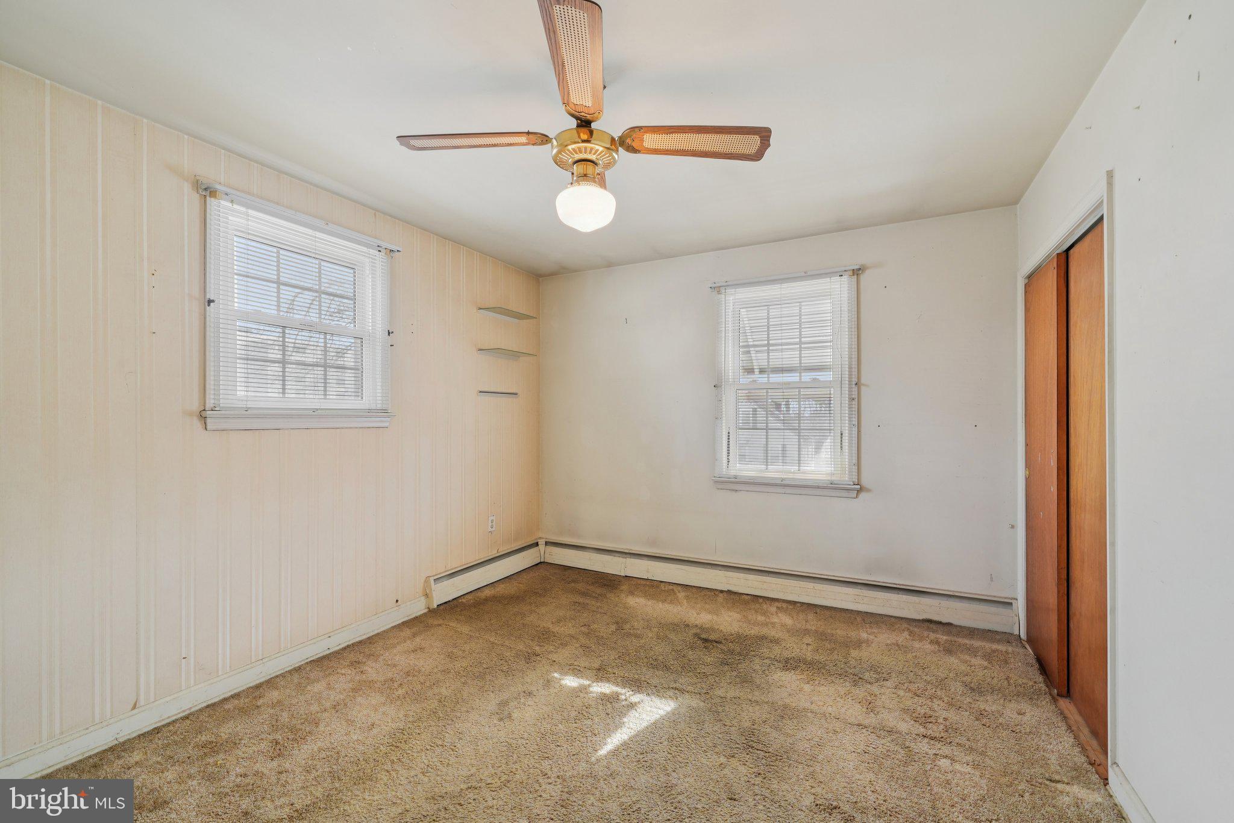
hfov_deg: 104.3
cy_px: 412
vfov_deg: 81.2
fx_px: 480
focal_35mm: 14
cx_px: 617
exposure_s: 1/15
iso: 400
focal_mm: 14
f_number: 8
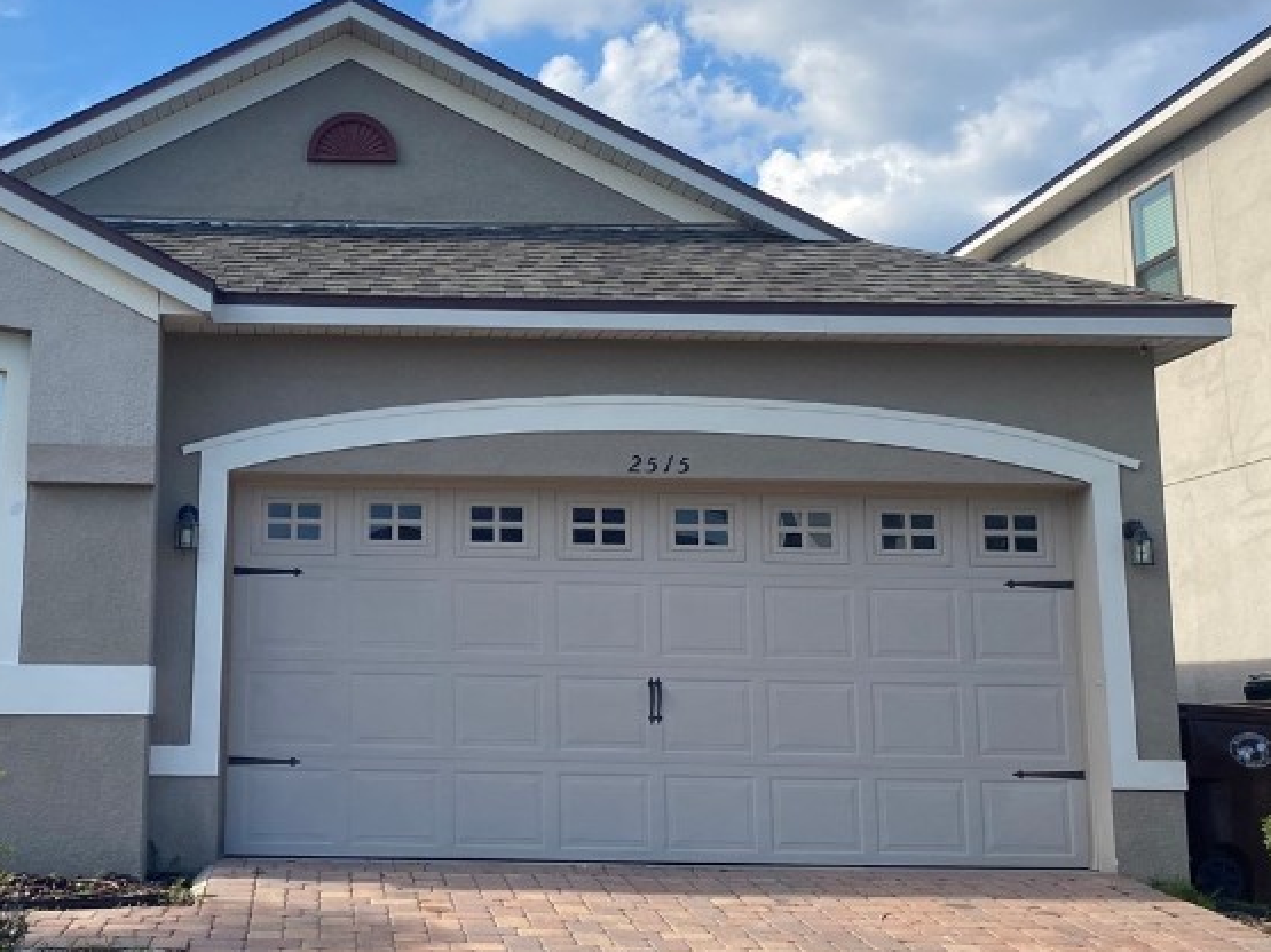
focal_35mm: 48
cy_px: 396
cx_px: 323
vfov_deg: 30.2
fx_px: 1762
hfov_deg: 38.7
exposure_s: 1/1866
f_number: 1.8
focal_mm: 4.25
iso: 32
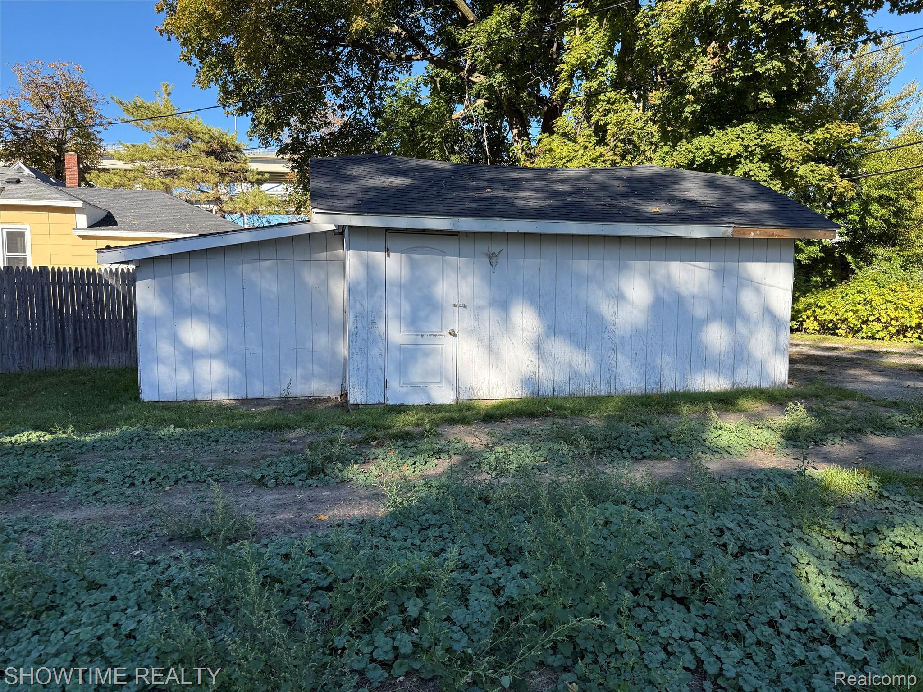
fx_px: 640
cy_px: 346
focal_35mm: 24
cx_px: 462
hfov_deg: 71.6
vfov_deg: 56.8
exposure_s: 1/1727
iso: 100
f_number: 1.78
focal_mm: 6.76
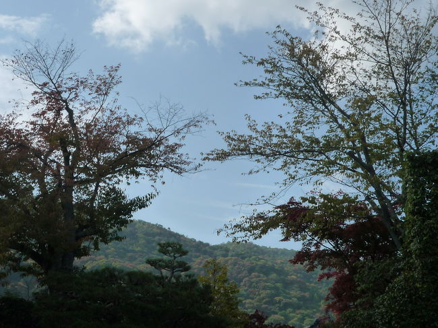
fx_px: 746
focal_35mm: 59
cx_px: 219
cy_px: 164
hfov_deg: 32.7
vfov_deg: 24.8
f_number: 6.3
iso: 160
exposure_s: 1/640
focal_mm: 7.3
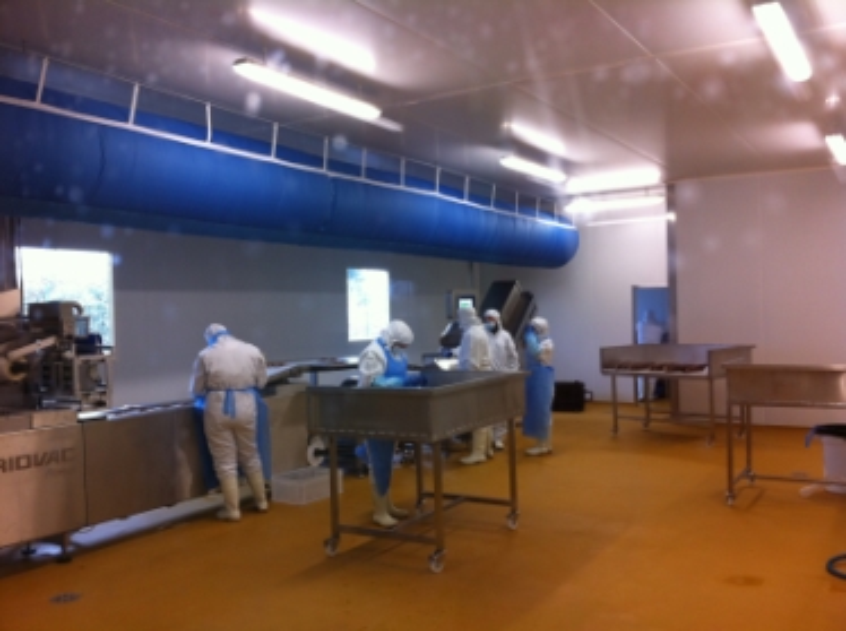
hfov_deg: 52.7
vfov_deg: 40.6
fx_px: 854
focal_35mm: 35
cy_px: 316
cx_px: 423
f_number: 2.8
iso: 80
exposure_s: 1/20
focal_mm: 3.85
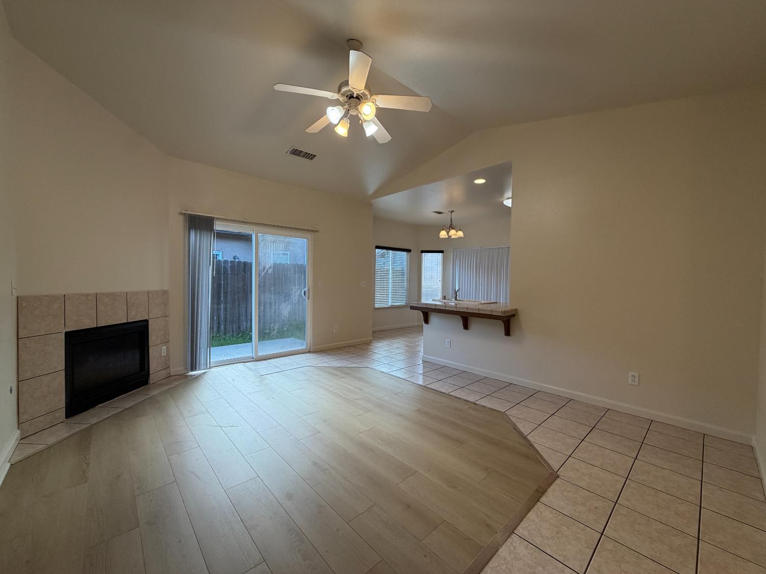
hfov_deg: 102.1
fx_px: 310
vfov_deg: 85.7
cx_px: 383
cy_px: 287
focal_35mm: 14
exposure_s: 1/120
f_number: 2.2
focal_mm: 2.22
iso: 200
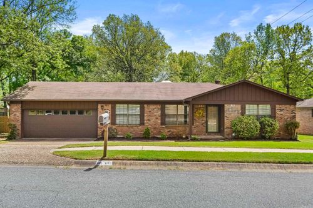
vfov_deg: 39.9
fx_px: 287
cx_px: 156
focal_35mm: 33
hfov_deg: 57.2
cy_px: 104
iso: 400
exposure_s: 1/200
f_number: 8
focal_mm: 21.9
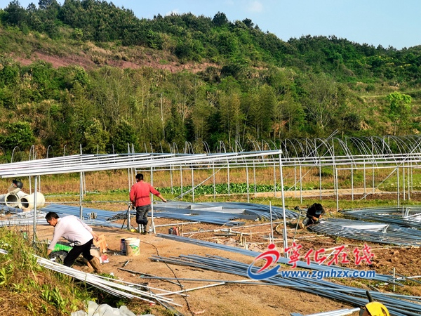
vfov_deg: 25.7
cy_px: 158
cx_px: 210
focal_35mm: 57
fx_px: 693
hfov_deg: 33.8
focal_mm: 3.95
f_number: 2.4
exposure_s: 1/916
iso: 50
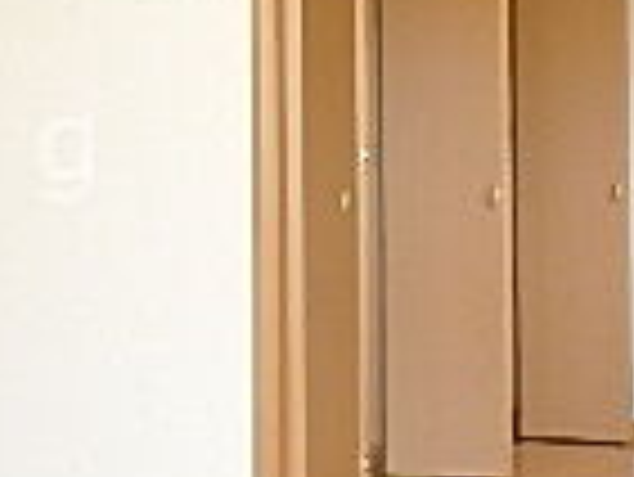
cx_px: -189
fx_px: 1741
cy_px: 148
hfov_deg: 19.1
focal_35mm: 95
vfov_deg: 15.5
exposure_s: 1/40
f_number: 3.5
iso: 200
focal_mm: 3.7
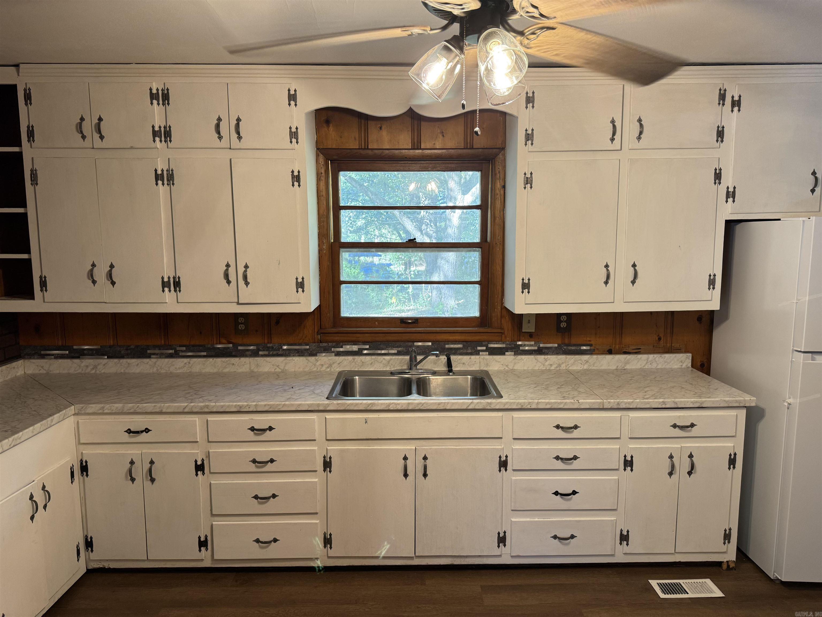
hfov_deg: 71.6
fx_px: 570
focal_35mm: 24
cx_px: 411
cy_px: 308
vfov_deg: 56.8
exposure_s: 1/60
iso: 125
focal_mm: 6.76
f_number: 1.78
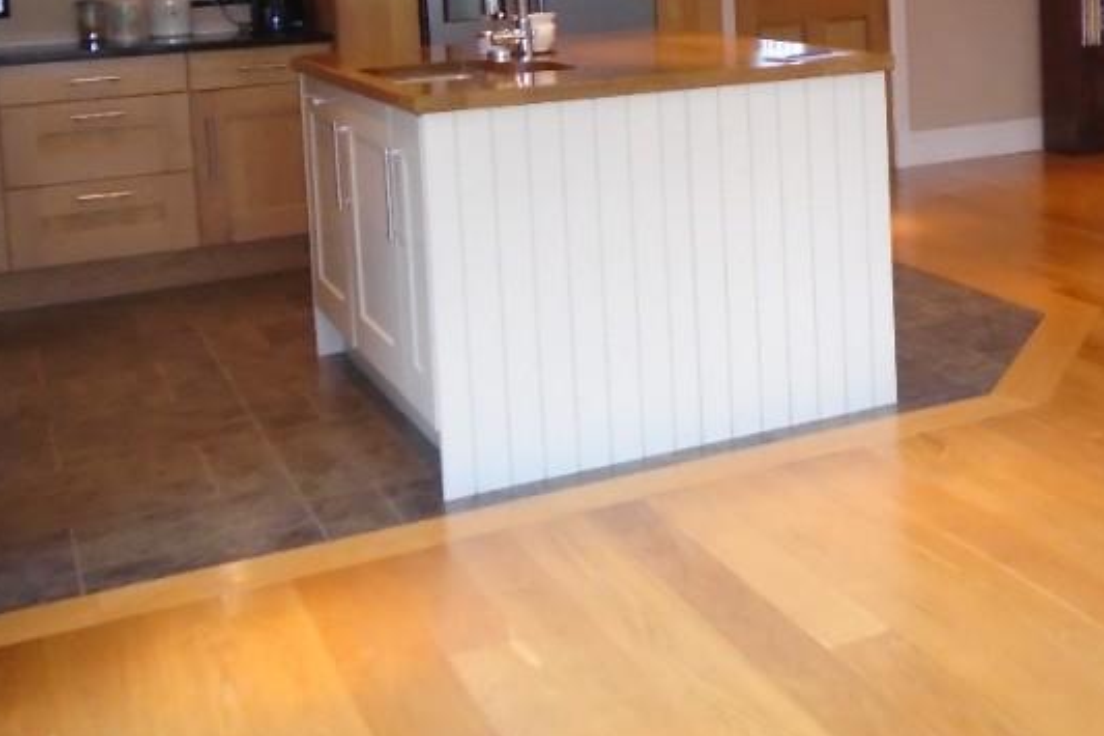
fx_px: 1594
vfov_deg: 25.0
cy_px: 31
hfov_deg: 35.7
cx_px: 1015
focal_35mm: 52
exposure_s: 1/30
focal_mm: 4.6
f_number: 3.2
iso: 400
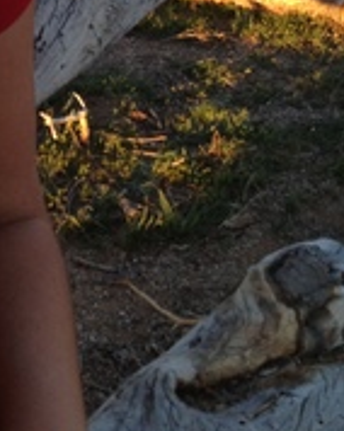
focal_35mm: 123
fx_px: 1568
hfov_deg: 11.9
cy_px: -77
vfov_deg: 15.1
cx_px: -179
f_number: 2.4
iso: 50
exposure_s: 1/207
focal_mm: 4.28
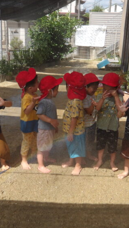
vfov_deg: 50.5
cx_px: 62
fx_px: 243
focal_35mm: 40
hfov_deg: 29.7
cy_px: 114
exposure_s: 1/997
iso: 100
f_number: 3
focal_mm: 4.9
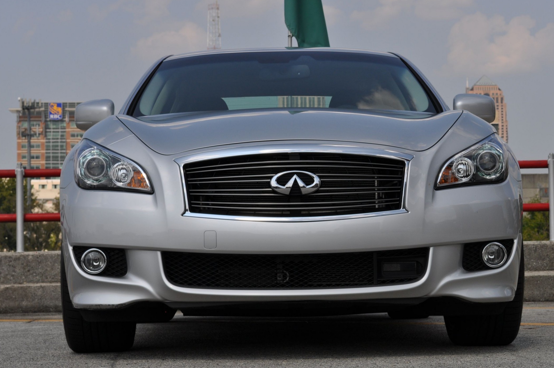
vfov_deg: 13.8
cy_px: 168
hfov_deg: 20.7
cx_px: 301
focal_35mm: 99
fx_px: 1516
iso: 200
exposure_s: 1/400
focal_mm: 55
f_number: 10
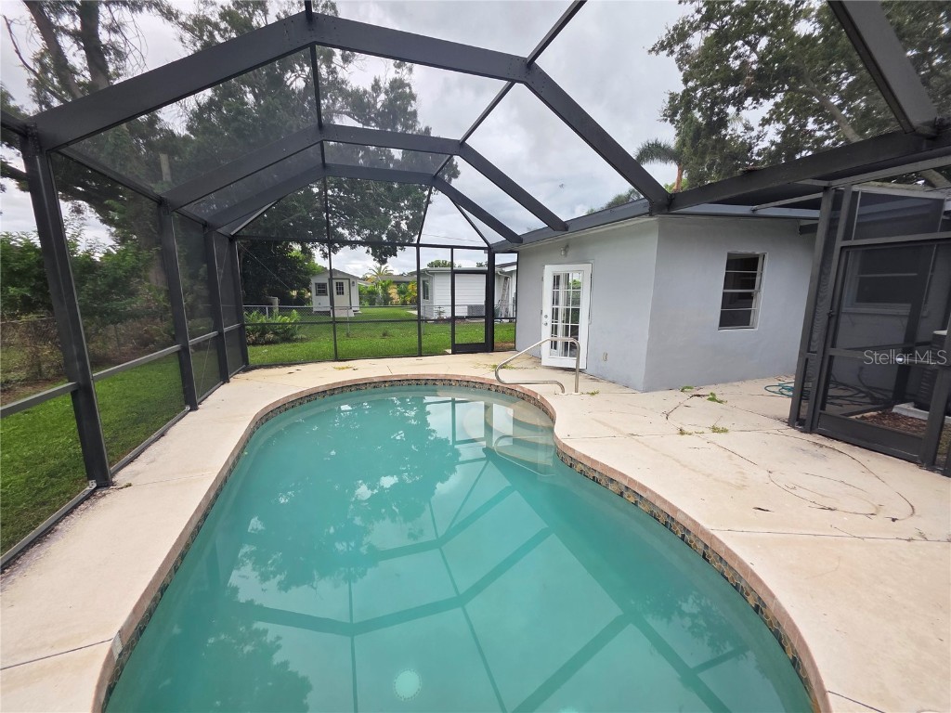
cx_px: 476
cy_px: 356
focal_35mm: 13
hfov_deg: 106.2
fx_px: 357
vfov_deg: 89.9
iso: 40
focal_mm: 2.2
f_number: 1.9
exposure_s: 1/303
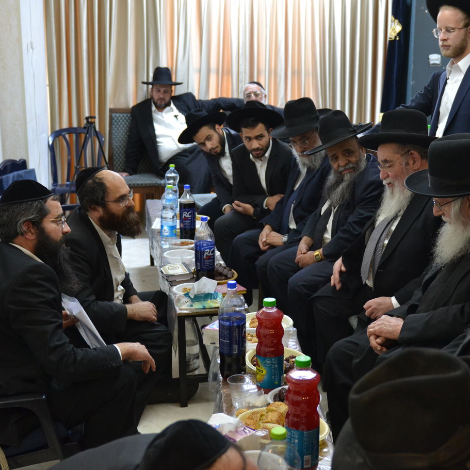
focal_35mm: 47
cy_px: 232
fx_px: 722
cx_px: 314
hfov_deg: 35.7
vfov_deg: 36.1
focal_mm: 24
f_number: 2.8
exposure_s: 1/125
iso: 800
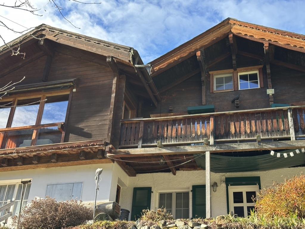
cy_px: 114
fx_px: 423
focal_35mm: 48
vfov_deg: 30.3
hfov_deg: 39.6
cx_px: 152
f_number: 1.78
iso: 64
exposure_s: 1/482
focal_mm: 6.86
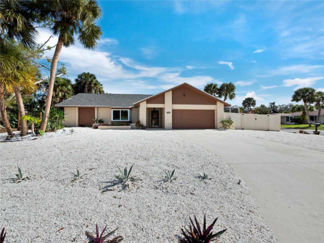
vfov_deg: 85.7
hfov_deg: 102.1
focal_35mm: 14
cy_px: 122
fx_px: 131
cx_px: 162
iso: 400
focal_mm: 7
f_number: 11
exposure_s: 1/640
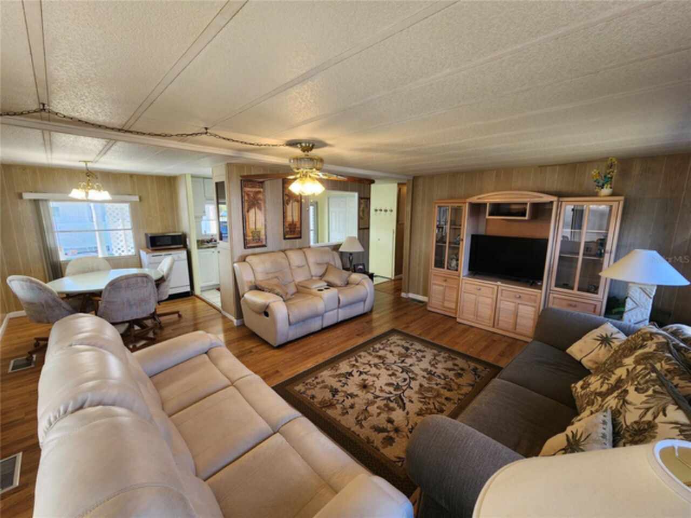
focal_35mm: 13
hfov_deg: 106.2
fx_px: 260
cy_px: 259
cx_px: 346
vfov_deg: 89.9
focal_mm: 2.2
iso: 80
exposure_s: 1/60
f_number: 2.2
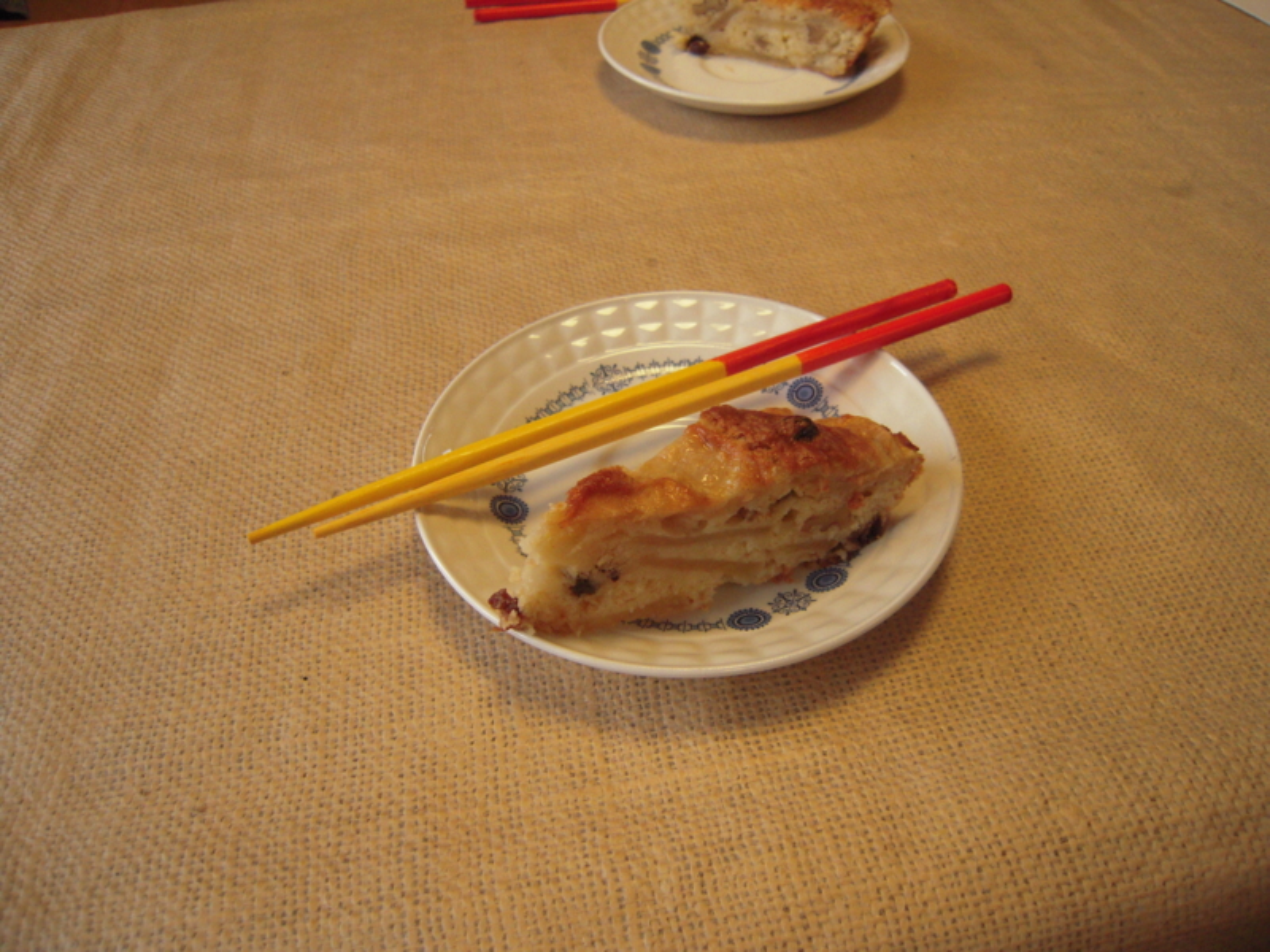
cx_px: 635
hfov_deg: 63.4
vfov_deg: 49.7
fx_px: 1027
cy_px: 476
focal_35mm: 28
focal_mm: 5
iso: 400
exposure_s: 1/125
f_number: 2.7
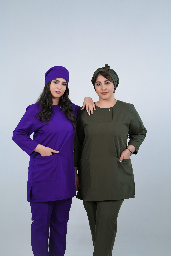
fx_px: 748
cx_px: 86
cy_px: 128
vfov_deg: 19.5
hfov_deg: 13.0
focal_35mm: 105
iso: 320
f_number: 2.8
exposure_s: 1/320
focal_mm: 105
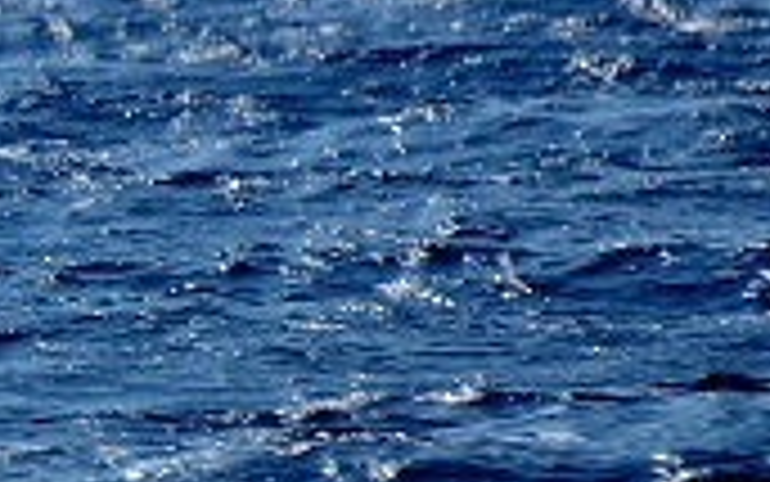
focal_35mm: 2406
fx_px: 50506
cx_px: -1119
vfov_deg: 0.5
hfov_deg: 0.9
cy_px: -83
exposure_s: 1/2500
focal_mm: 270
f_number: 5.6
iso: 400
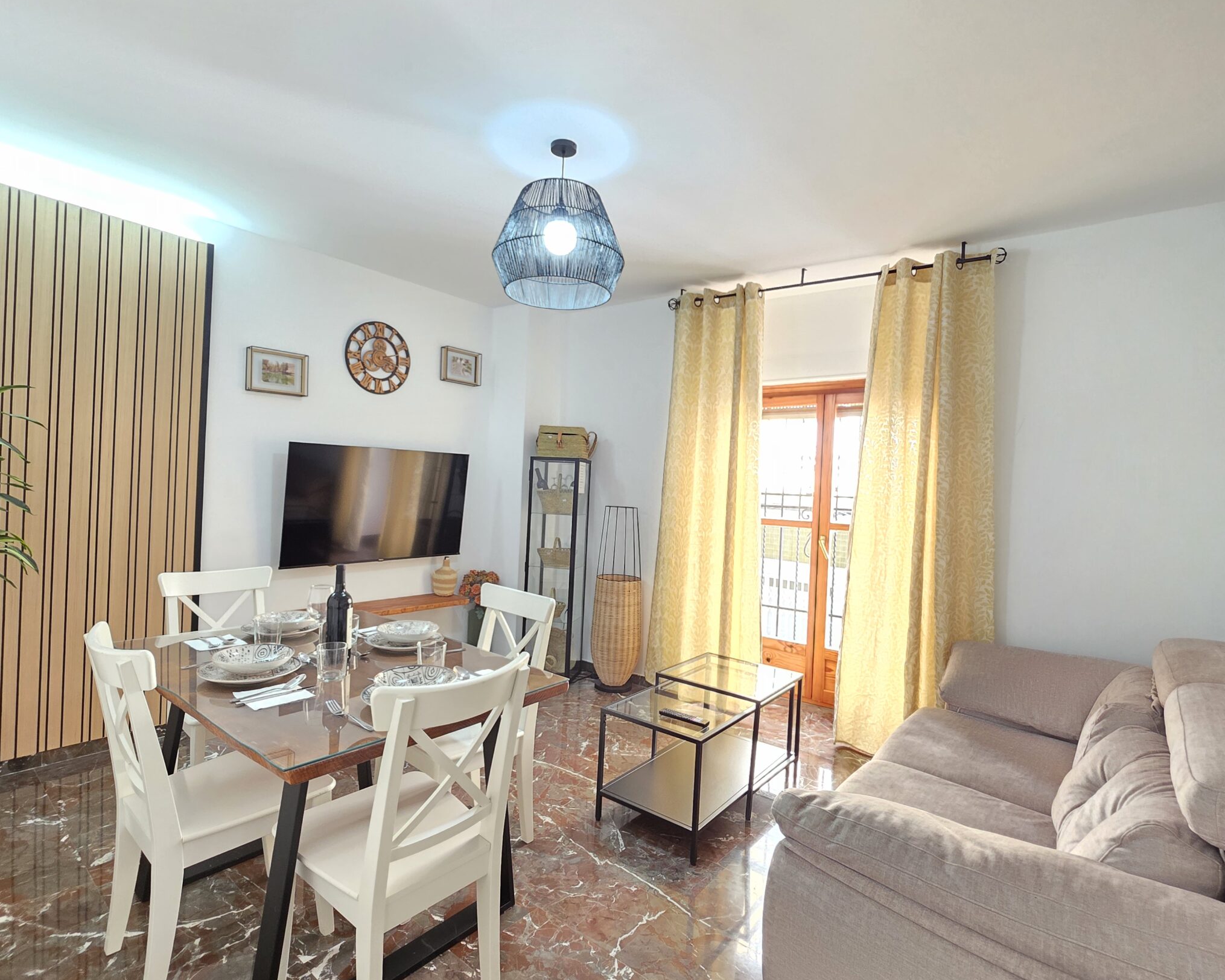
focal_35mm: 16
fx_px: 580
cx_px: 589
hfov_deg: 93.1
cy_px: 499
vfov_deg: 80.4
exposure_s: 1/50
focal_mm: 2.2
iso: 320
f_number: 1.9
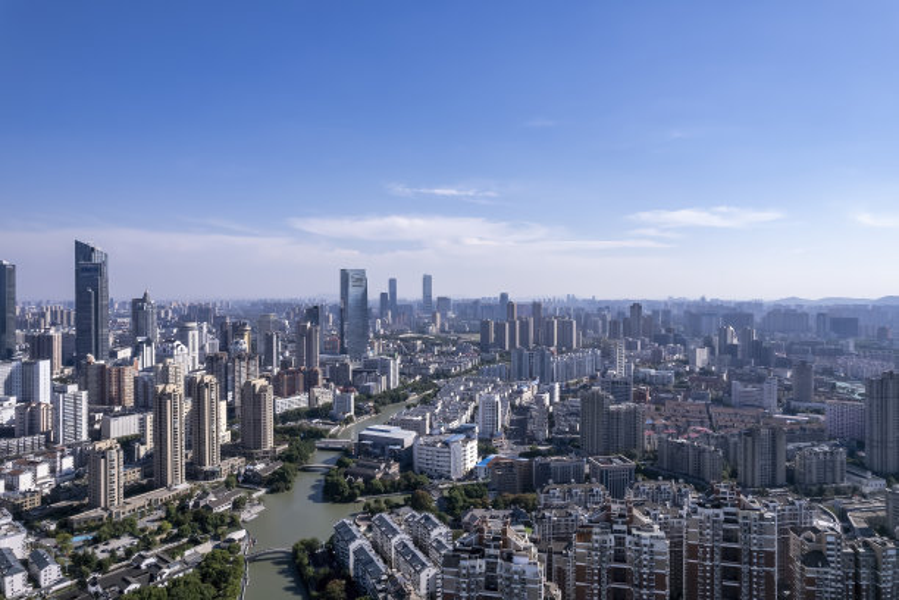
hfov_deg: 78.6
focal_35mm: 22
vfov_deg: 57.2
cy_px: 300
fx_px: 549
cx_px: 450
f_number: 2.8
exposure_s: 1/2000
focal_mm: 8.38
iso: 100
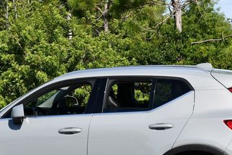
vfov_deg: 10.8
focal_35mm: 127
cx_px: 90
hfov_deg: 16.1
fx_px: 819
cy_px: 117
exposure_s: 1/250
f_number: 8
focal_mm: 34
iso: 100
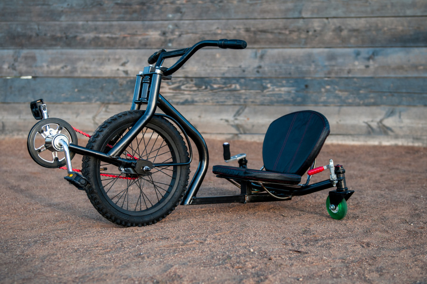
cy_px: 142
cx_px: 214
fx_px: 640
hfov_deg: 36.9
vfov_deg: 25.0
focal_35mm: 54
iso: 200
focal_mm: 36
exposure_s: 1/320
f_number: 2.8
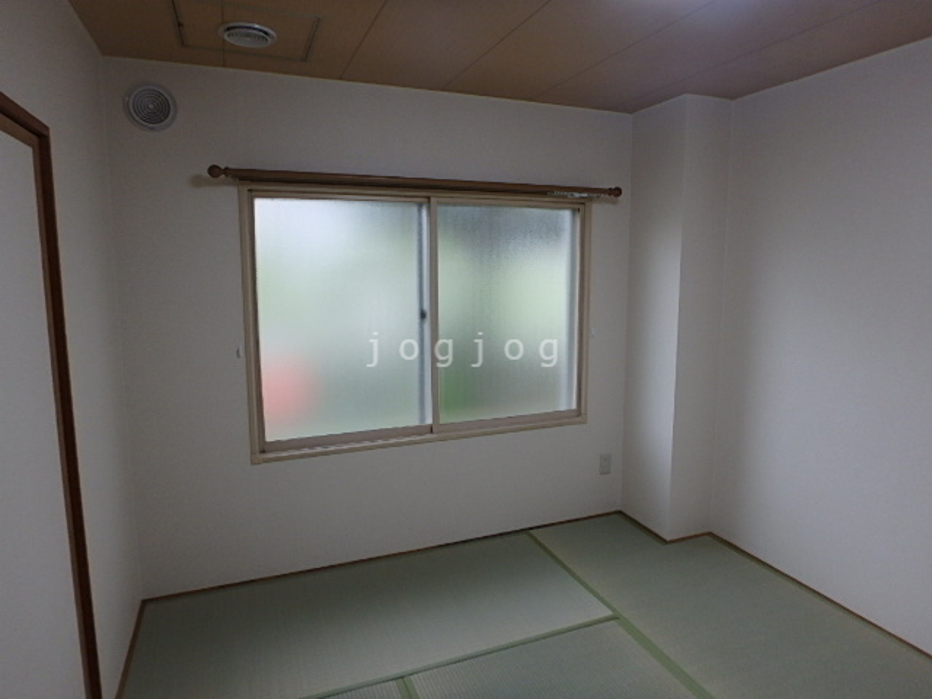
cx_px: 466
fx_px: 565
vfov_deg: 63.4
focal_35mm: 21
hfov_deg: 79.0
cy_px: 350
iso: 200
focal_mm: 3.7
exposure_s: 1/50
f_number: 3.5
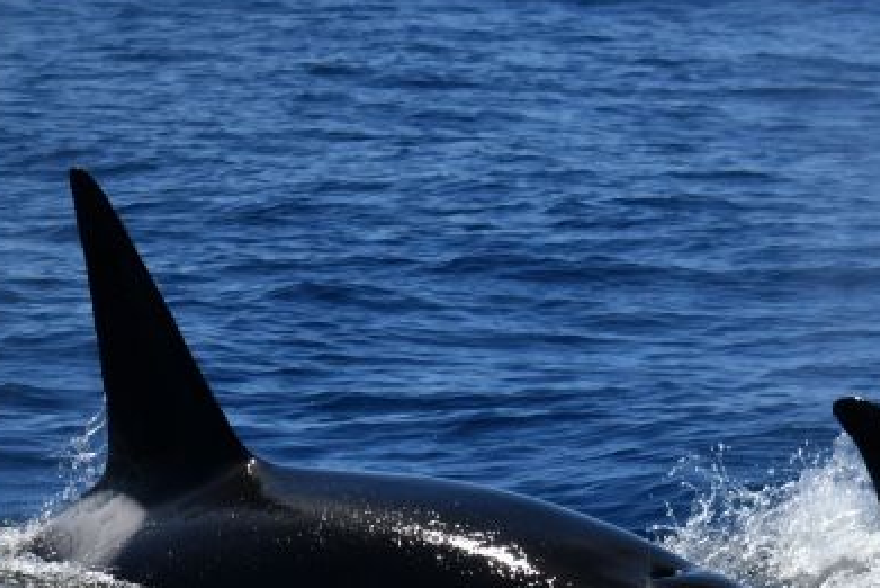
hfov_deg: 5.0
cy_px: 470
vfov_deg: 3.4
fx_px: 10001
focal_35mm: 409
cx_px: 869
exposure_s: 1/8000
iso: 640
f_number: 5.3
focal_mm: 200
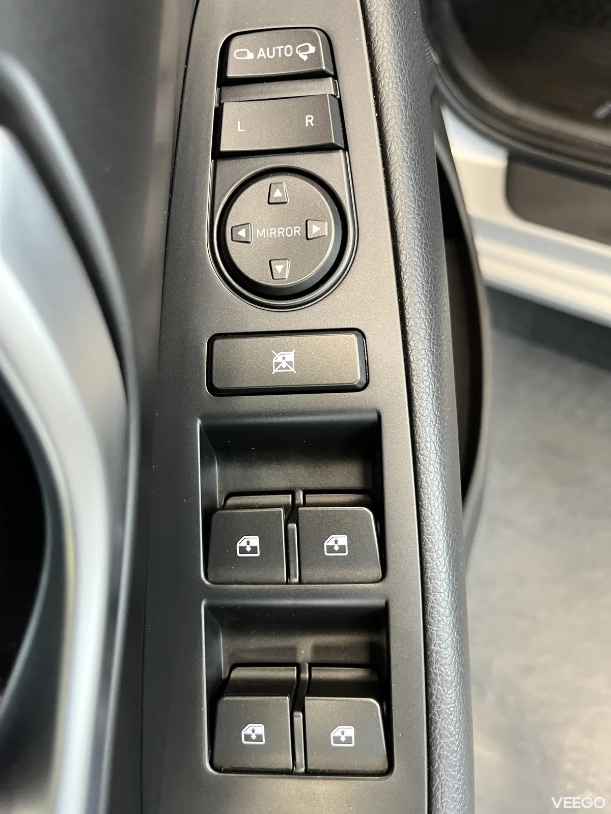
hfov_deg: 53.1
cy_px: 407
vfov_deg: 67.3
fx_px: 612
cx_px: 306
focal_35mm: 26
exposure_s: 1/60
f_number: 1.6
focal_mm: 5.1
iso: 320
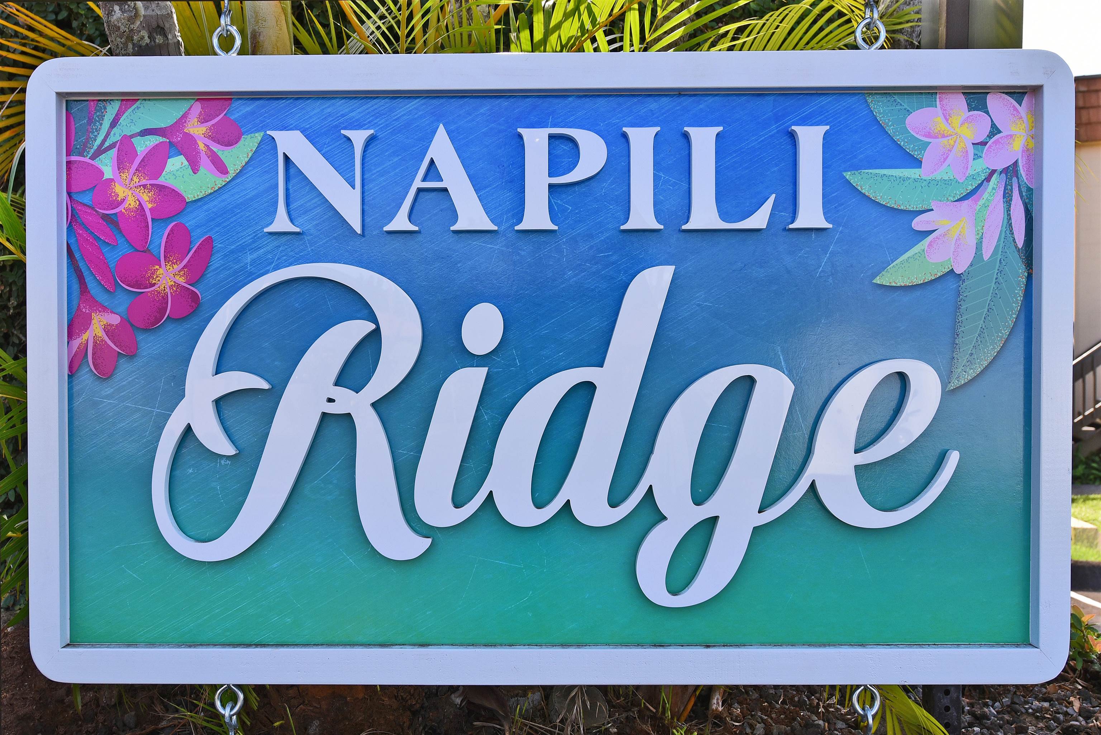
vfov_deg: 57.3
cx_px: 550
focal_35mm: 22
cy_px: 368
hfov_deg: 78.6
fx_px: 673
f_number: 8
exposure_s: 1/250
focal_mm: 22
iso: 200
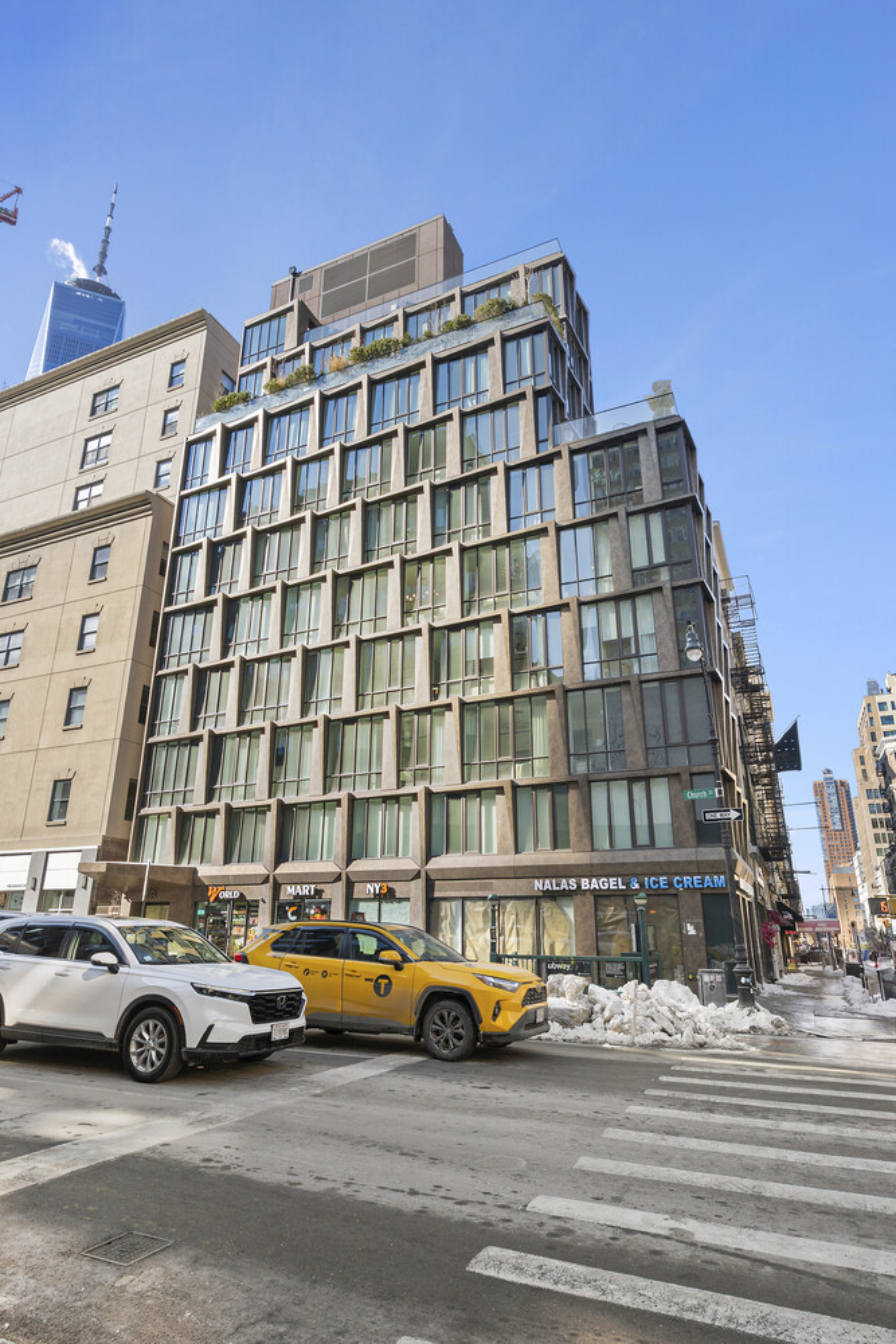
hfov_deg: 64.6
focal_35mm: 19
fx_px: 709
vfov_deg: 86.9
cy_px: 672
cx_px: 448
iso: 800
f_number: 10
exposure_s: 1/80
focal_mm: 19
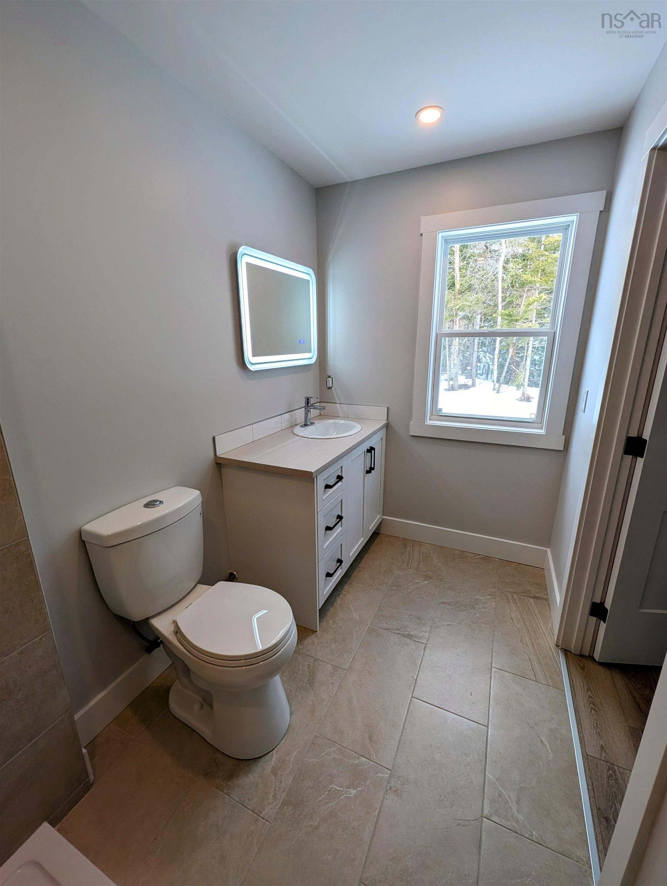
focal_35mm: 13
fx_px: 333
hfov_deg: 90.0
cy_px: 443
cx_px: 334
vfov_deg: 106.1
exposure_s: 1/120
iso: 42
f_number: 2.2
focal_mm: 1.95
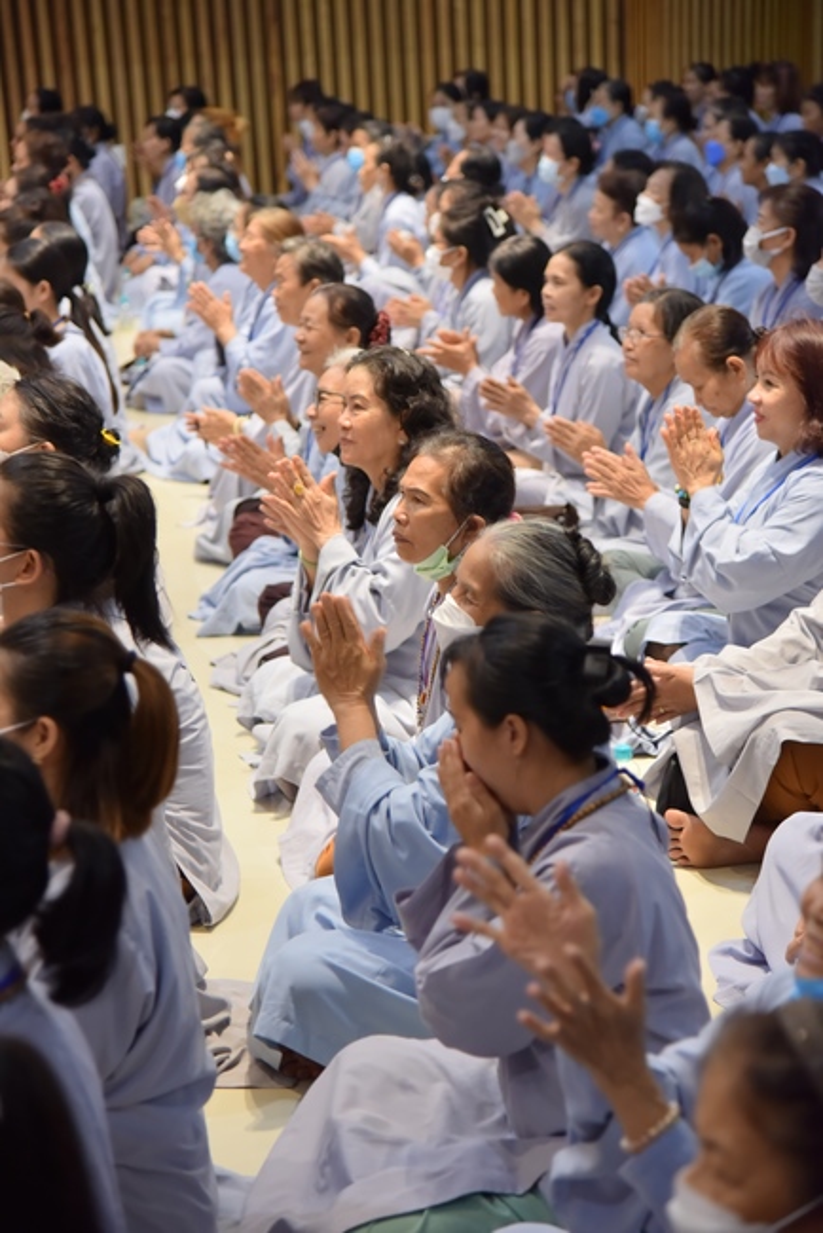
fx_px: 2946
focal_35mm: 86
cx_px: 412
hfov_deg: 15.9
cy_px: 616
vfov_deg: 23.6
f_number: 4
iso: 1250
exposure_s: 1/100
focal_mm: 86
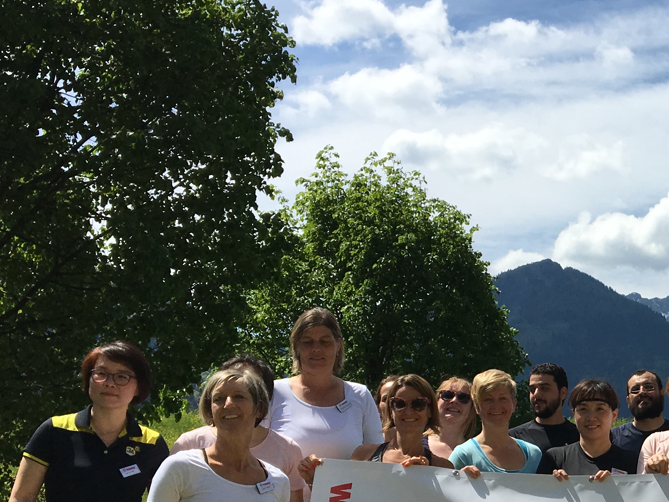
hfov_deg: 26.2
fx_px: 1314
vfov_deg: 21.2
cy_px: 435
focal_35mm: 68
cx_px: 746
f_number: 2.2
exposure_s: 1/2747
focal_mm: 4.15
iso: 25
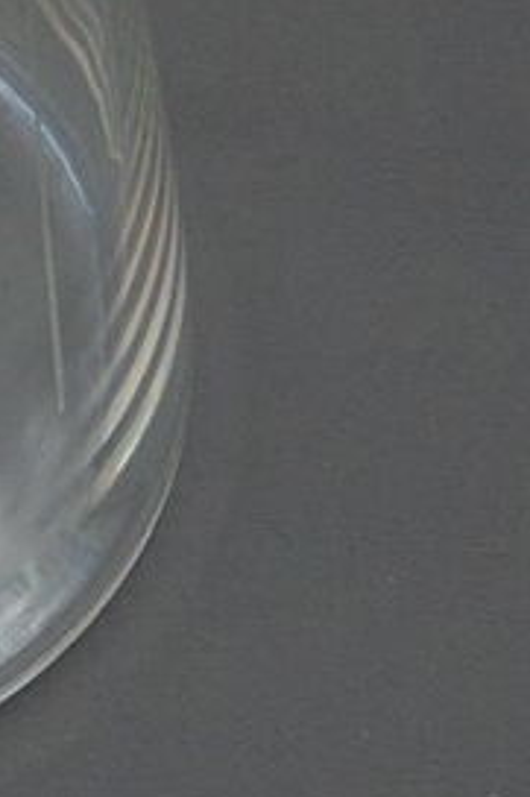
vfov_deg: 13.1
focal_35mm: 148
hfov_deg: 9.0
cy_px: -398
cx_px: -283
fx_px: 3272
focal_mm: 7.8
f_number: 4.5
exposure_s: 1/30
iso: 250
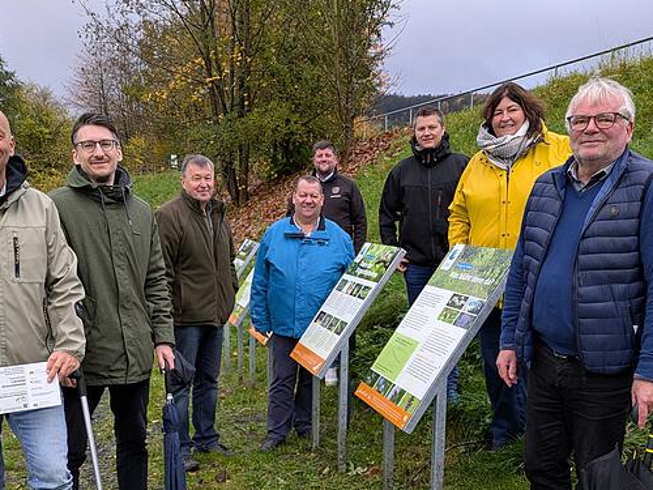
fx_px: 755
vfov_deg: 35.5
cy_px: 342
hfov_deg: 46.8
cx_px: 307
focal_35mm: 40
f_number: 1.89
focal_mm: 5.43
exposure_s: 1/129
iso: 47
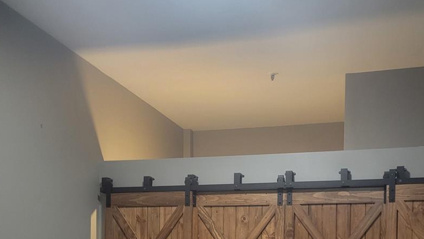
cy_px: 267
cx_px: 236
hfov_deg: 47.3
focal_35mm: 43
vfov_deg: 25.6
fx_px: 484
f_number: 1.8
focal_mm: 5.4
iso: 320
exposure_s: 1/40
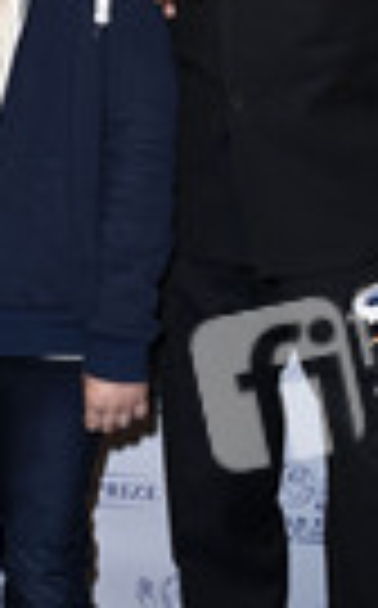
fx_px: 1753
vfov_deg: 19.5
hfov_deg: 12.2
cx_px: 14
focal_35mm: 106
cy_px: 140
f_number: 5.6
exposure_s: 1/250
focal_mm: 35
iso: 500
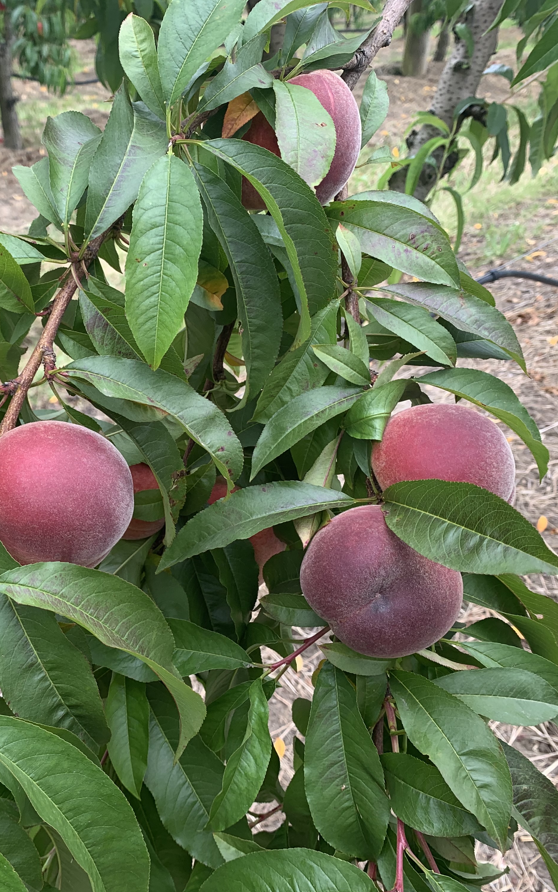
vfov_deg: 52.7
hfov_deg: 33.4
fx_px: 900
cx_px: 112
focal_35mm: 37
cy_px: 447
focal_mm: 4.25
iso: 25
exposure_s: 1/192
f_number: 1.8
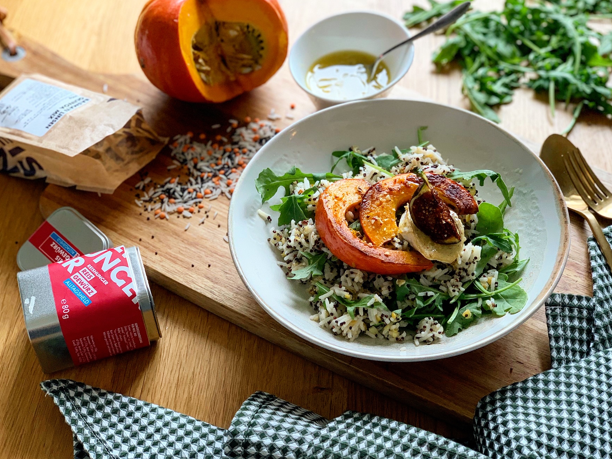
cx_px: 328
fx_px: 1061
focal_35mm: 60
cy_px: 222
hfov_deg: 32.2
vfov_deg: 24.4
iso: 125
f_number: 2.4
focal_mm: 6
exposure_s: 1/122
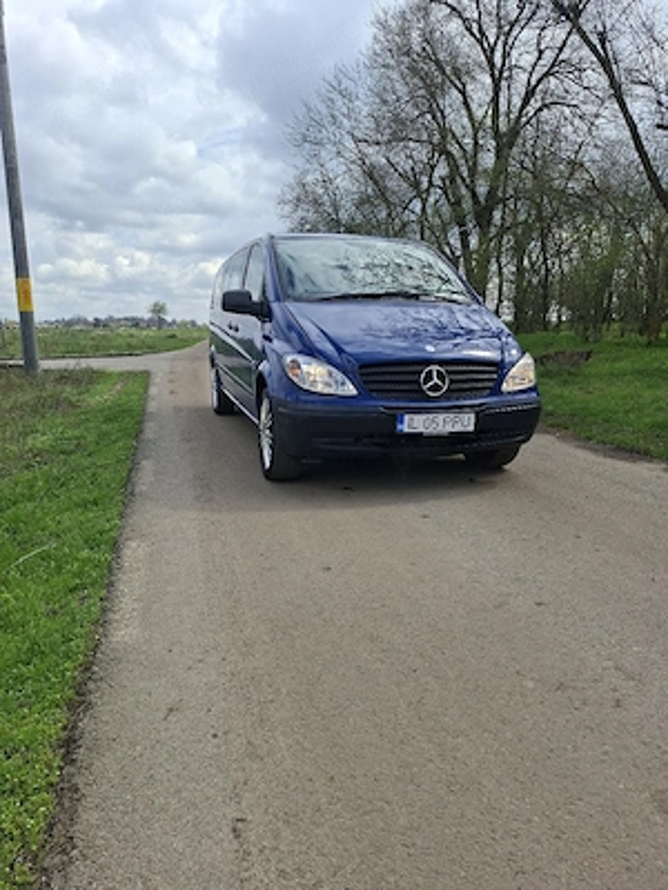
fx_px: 592
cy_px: 445
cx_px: 334
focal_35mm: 23
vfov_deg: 73.9
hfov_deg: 58.9
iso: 50
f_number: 1.8
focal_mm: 5.54
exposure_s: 1/2000
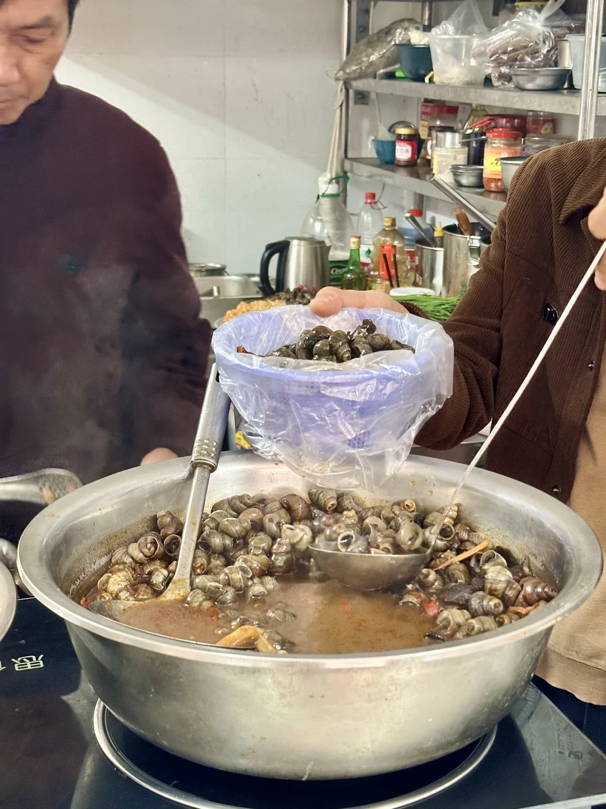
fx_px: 1120
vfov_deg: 39.7
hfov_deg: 30.3
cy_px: 404
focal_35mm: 48
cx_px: 303
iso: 250
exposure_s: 1/40
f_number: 1.78
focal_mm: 6.86
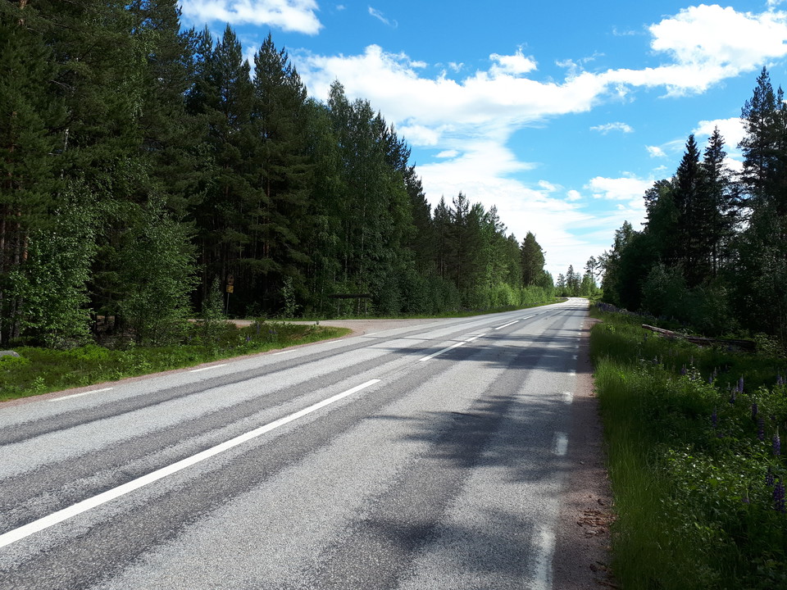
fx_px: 614
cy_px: 295
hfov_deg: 65.3
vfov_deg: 51.4
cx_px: 394
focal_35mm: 27
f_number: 1.9
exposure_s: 1/977
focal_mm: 3.6
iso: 40
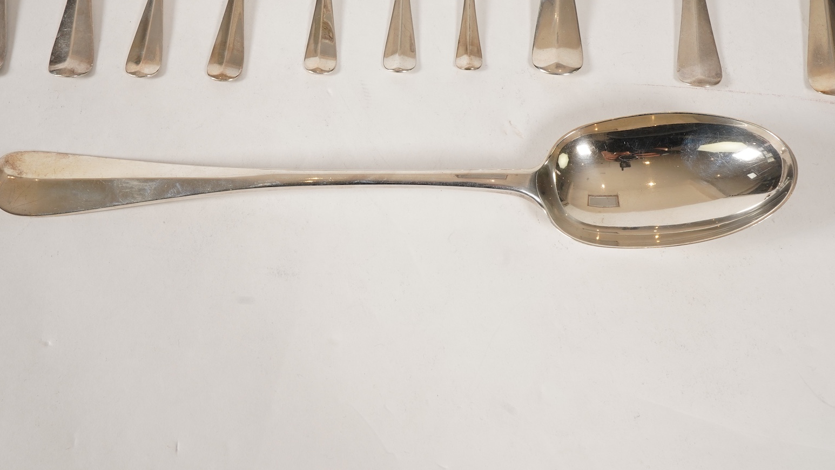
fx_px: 1063
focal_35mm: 48
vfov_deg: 24.9
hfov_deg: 42.9
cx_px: 421
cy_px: 190
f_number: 22
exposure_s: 1/125
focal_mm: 30
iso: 400
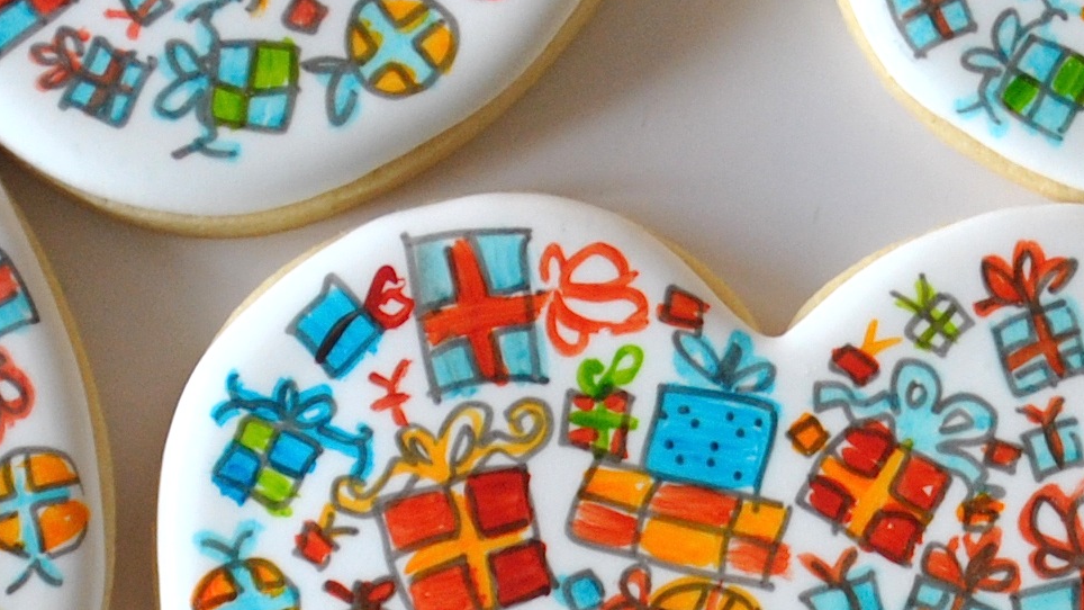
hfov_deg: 7.8
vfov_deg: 4.4
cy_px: 809
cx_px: 789
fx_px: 7990
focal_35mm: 278
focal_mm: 44
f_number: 5.3
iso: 320
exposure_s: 1/30
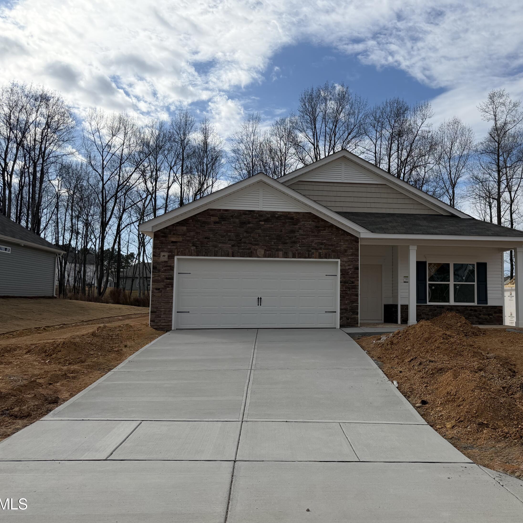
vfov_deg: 55.6
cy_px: 261
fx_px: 496
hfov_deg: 54.6
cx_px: 343
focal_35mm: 29
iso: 100
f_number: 1.78
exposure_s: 1/10309
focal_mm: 6.76
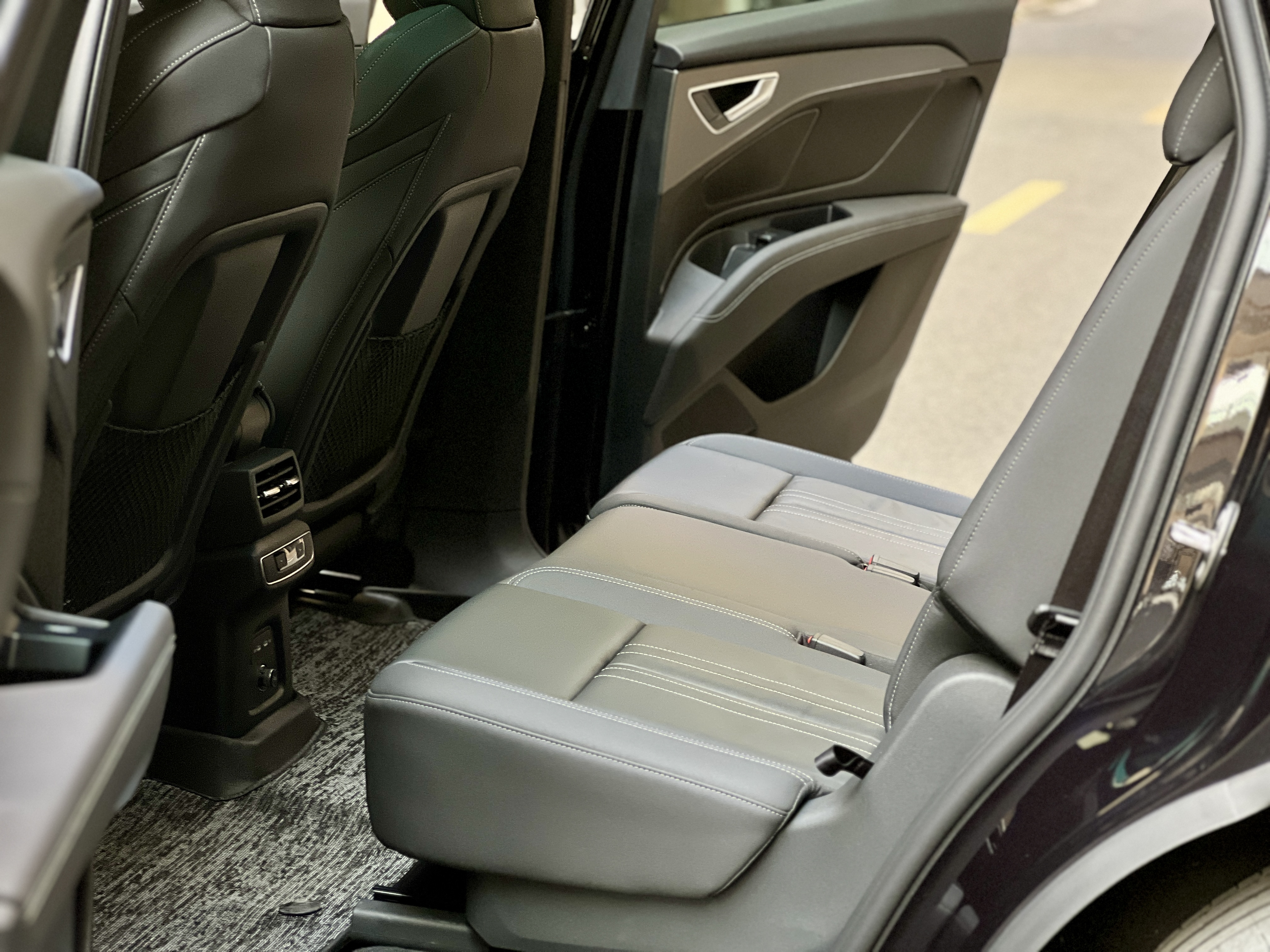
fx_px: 2825
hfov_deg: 25.3
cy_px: 476
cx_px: 635
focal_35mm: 77
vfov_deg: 19.1
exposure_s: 1/85
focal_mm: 9
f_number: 2.8
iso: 250
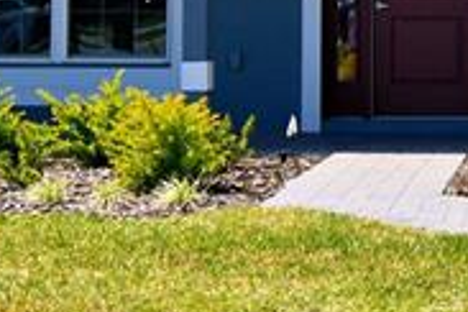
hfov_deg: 18.4
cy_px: -46
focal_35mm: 106
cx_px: 534
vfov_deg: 12.7
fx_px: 1378
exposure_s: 1/1250
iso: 100
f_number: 5
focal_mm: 13
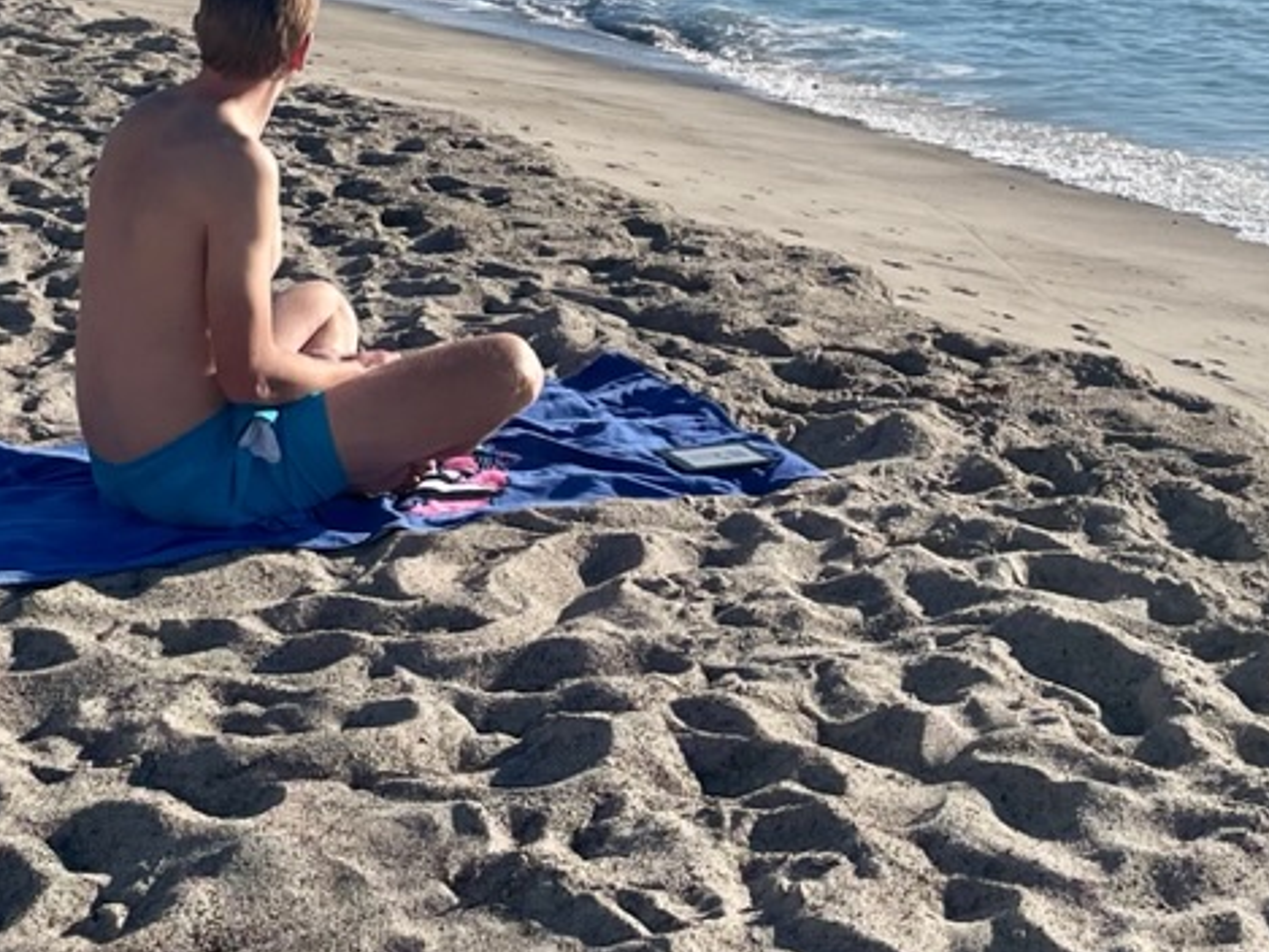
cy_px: -57
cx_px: 639
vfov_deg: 19.9
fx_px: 2603
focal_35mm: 71
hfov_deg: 27.4
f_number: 1.6
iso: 32
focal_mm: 4.2
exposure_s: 1/5556
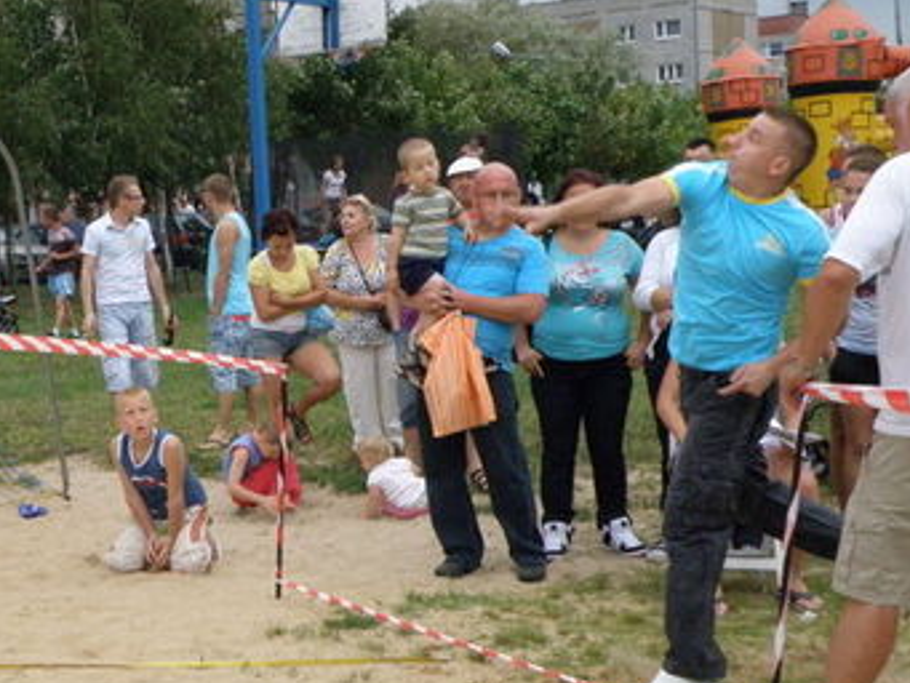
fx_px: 1736
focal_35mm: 66
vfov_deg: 22.3
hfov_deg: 29.0
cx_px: 259
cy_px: 303
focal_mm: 8.06
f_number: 3.4
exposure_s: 1/640
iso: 400
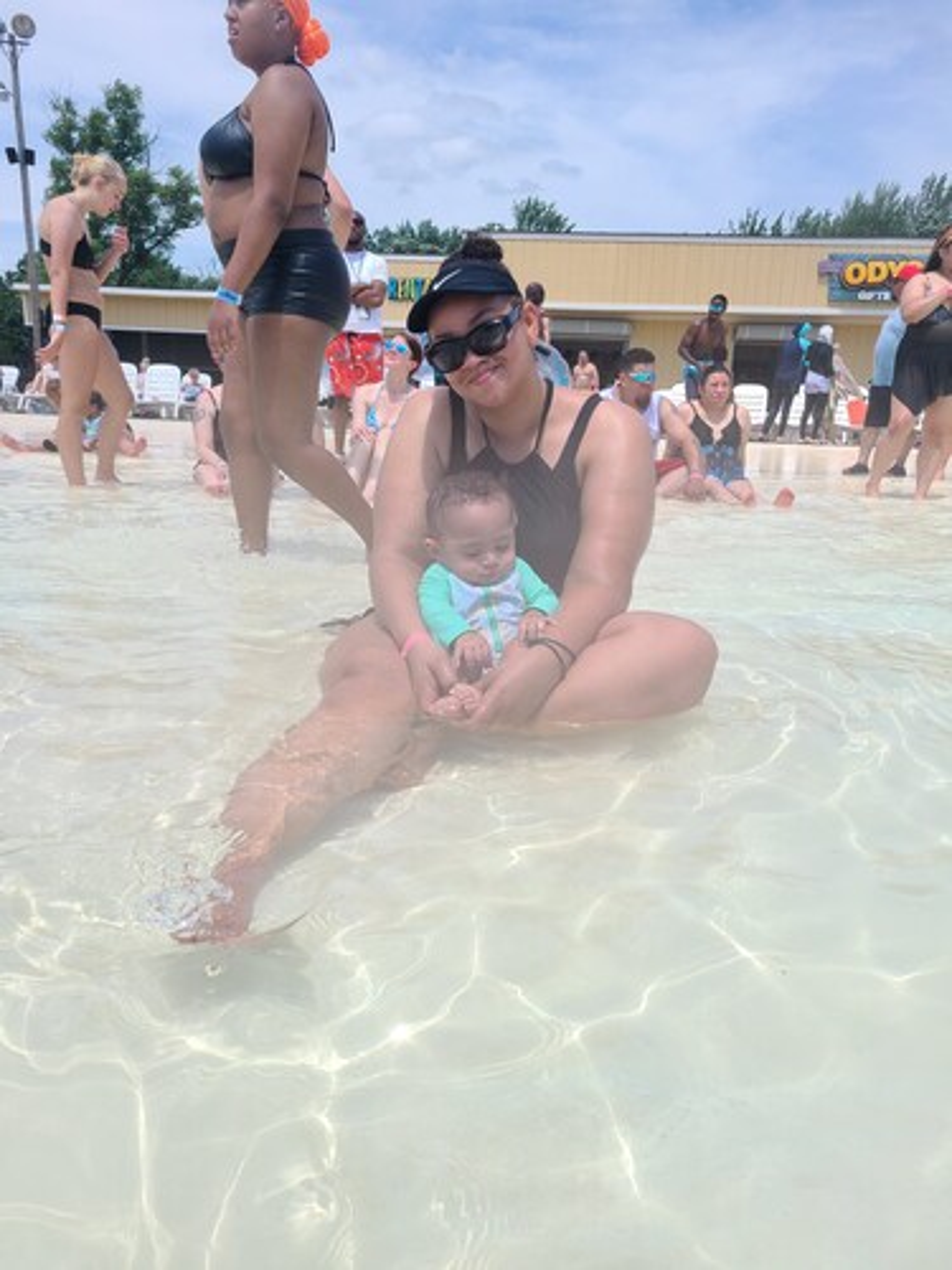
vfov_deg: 67.3
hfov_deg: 53.1
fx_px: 953
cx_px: 476
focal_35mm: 26
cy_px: 635
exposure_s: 1/1920
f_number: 1.8
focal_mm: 5.4
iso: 40
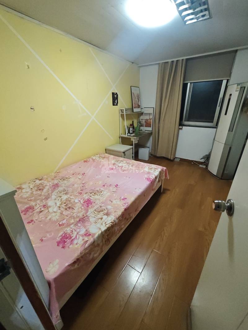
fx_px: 143
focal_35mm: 15
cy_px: 165
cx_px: 124
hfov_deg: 81.7
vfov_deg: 98.2
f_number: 2.2
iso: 400
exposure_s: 1/33.3
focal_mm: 1.91
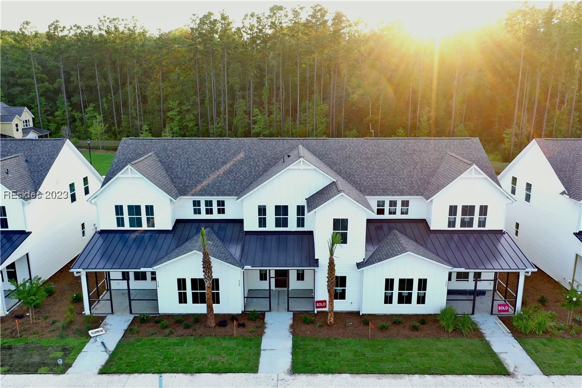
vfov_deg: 46.4
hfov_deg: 65.5
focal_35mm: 28
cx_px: 291
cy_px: 194
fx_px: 453
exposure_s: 1/60
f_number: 3.2
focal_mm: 10.26
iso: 100
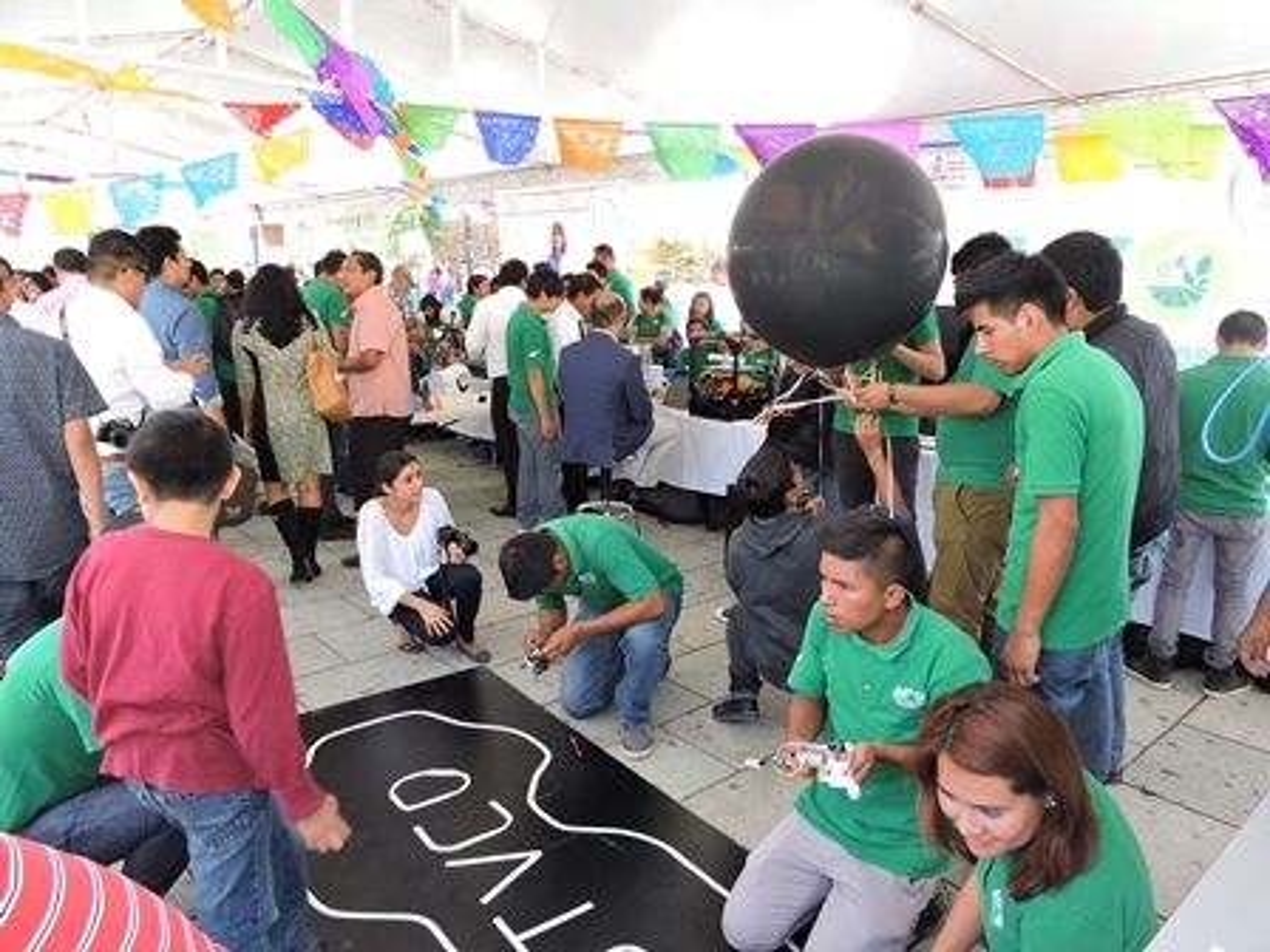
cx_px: 635
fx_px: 881
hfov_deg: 71.6
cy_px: 476
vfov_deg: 56.8
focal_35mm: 24
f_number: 3.3
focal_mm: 4.3
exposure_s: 1/50
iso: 100
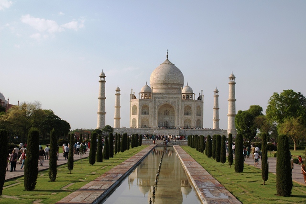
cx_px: 153
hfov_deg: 41.1
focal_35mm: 48
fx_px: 408
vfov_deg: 28.0
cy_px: 102
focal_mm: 32
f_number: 8
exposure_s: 1/400
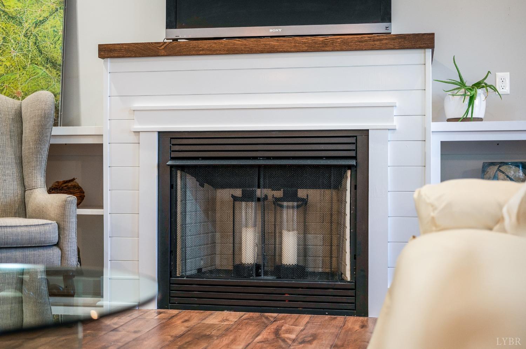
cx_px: 263
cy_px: 174
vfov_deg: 26.9
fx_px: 730
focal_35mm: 50
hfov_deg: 39.6
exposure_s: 1/100
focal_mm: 50
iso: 800
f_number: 2
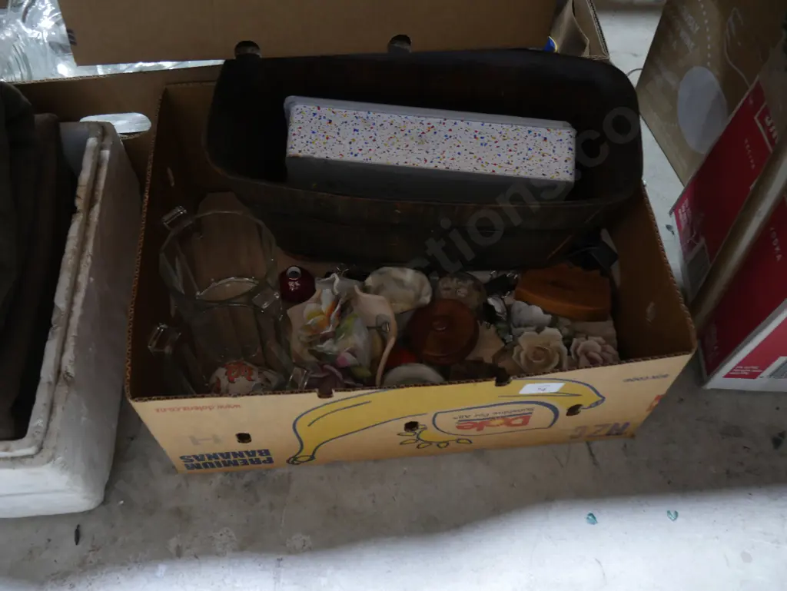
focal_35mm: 32
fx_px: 728
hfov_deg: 56.8
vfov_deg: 44.2
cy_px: 296
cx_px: 394
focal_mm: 16
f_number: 4
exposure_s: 1/60
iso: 1000
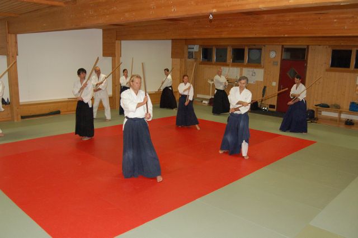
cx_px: 179
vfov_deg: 43.6
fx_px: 298
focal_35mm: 30
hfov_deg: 62.0
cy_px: 119
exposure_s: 1/60
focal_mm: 20
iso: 1600
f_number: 5
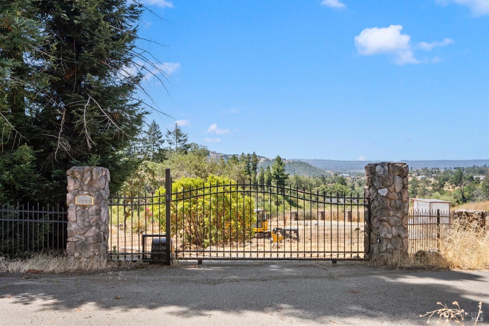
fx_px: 448
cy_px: 163
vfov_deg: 40.0
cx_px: 244
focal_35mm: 33
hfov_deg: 57.2
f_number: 8
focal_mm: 33
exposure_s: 1/400
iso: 400
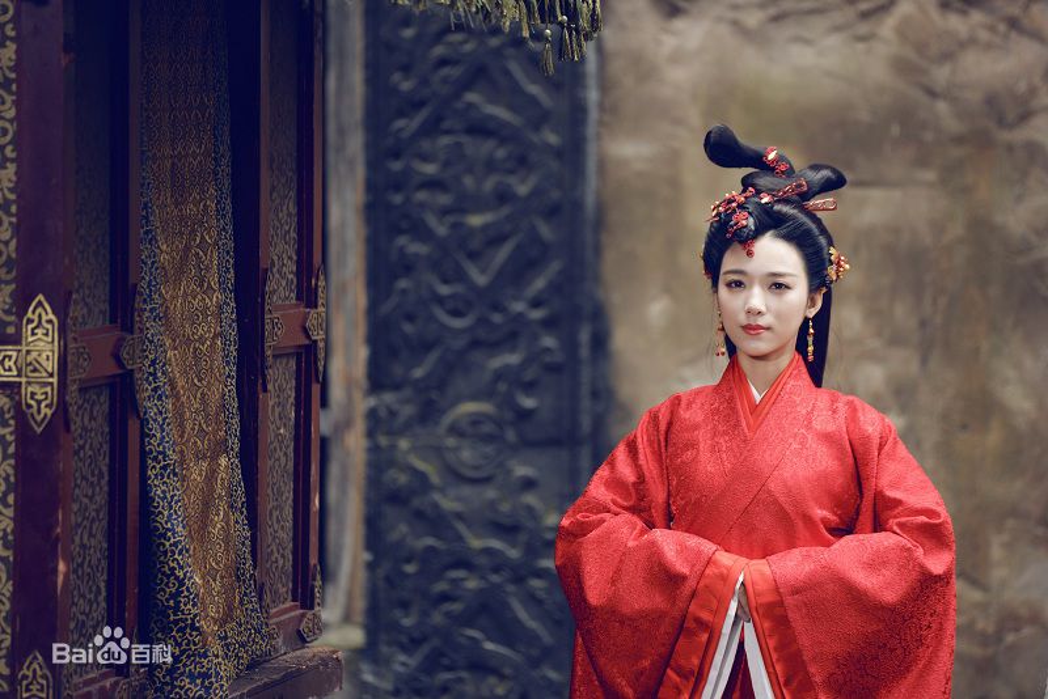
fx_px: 5824
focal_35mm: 200
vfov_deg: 6.9
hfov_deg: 10.3
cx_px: 524
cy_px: 350
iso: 500
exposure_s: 1/200
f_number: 2.8
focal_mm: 200
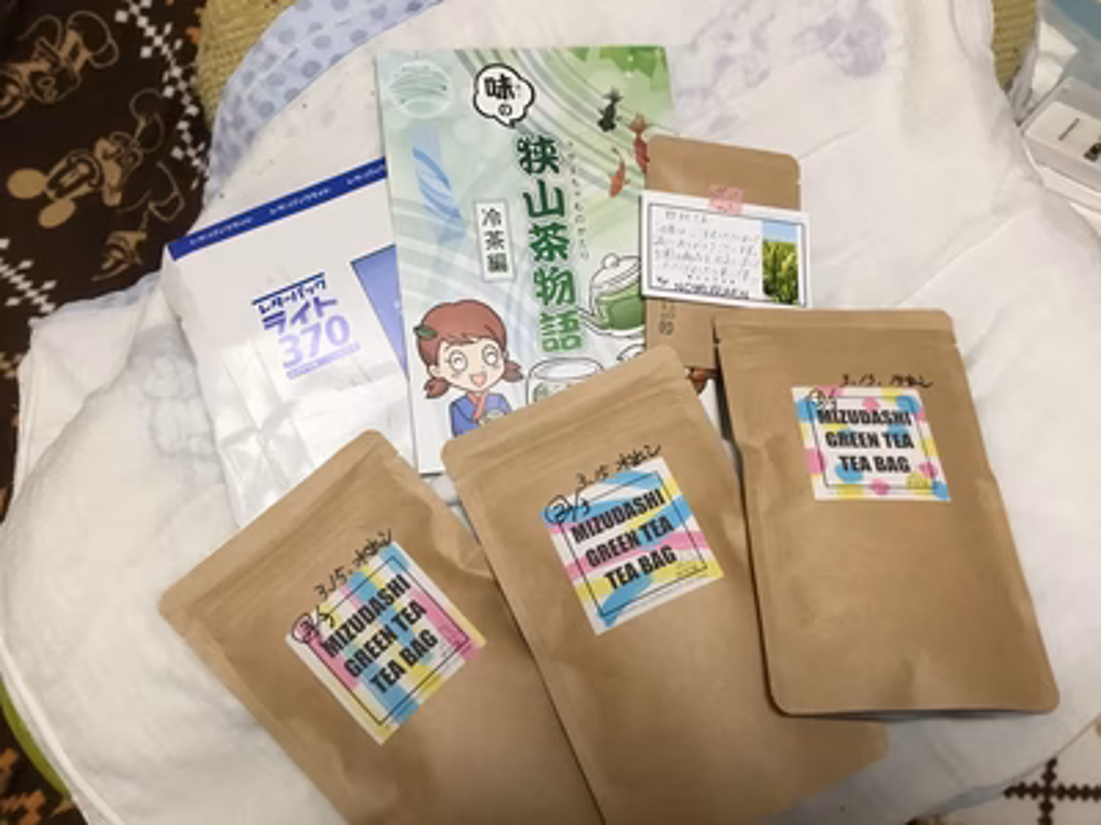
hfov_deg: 58.4
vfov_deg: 45.4
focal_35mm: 31
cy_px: 412
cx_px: 550
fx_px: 986
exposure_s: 1/30
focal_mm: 3.3
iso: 160
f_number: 2.4
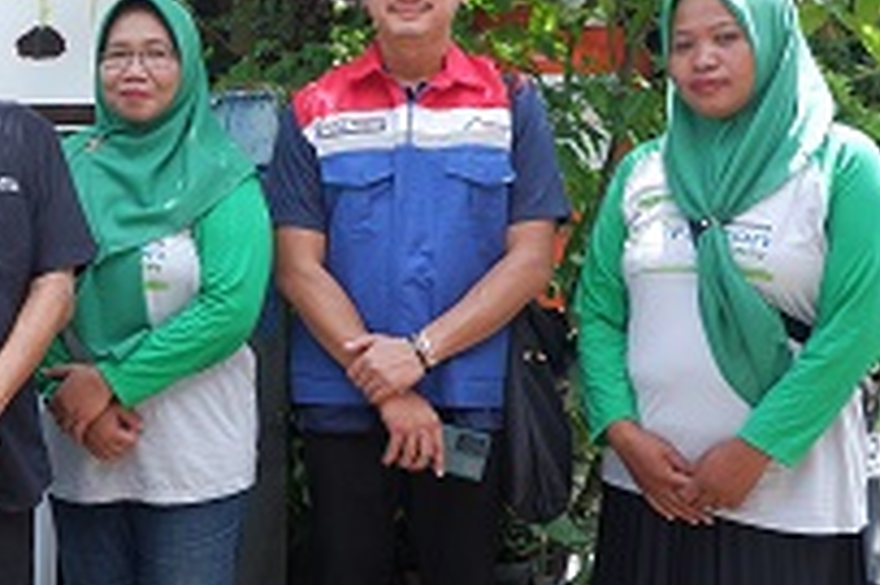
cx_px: -191
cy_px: 273
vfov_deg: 20.0
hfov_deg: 26.3
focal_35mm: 68
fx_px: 1661
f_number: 4.5
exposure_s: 1/250
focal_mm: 15.6
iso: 250
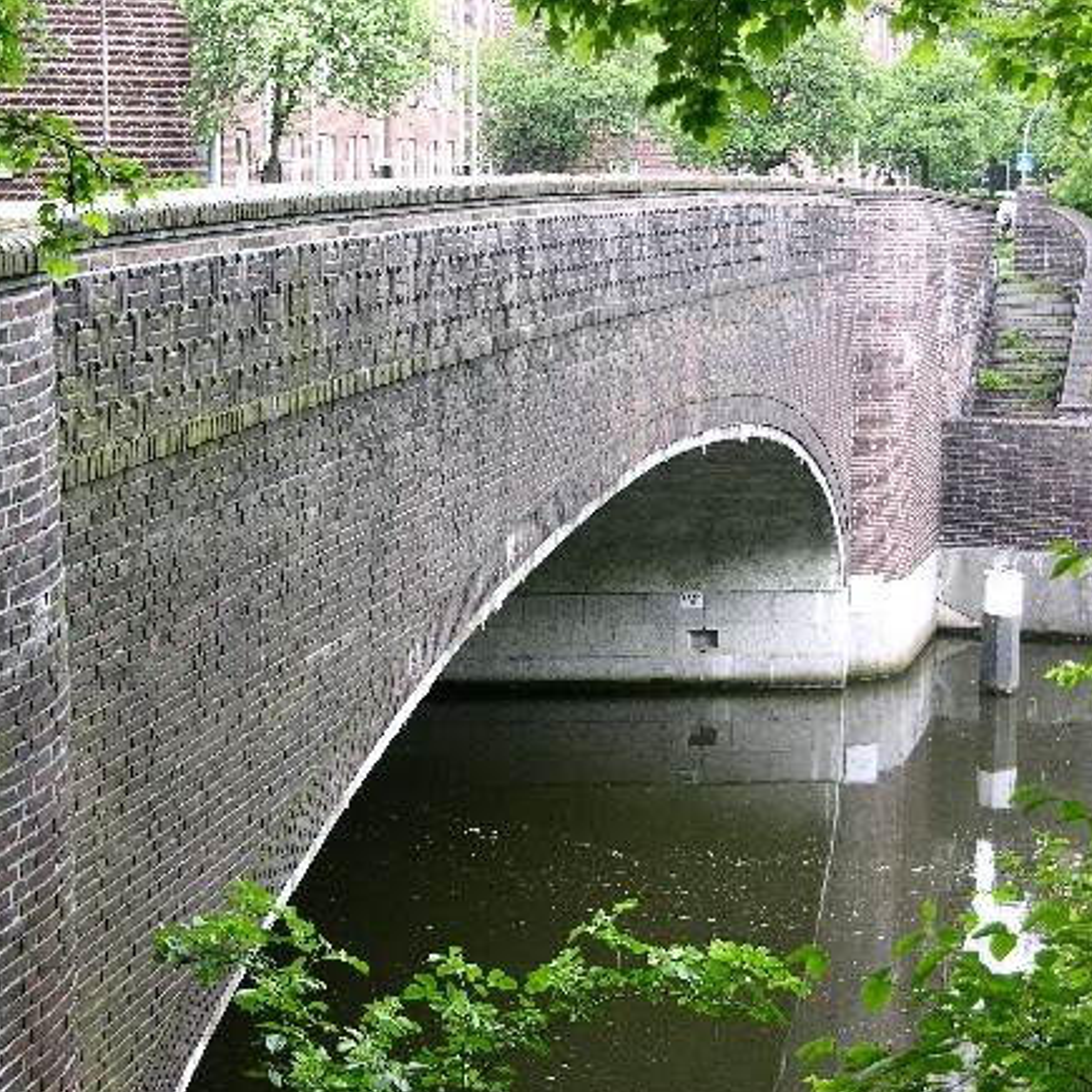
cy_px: 550
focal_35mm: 74
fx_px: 2641
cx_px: 483
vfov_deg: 23.4
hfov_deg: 23.3
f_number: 3.2
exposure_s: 1/37.7
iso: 50
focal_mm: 15.7
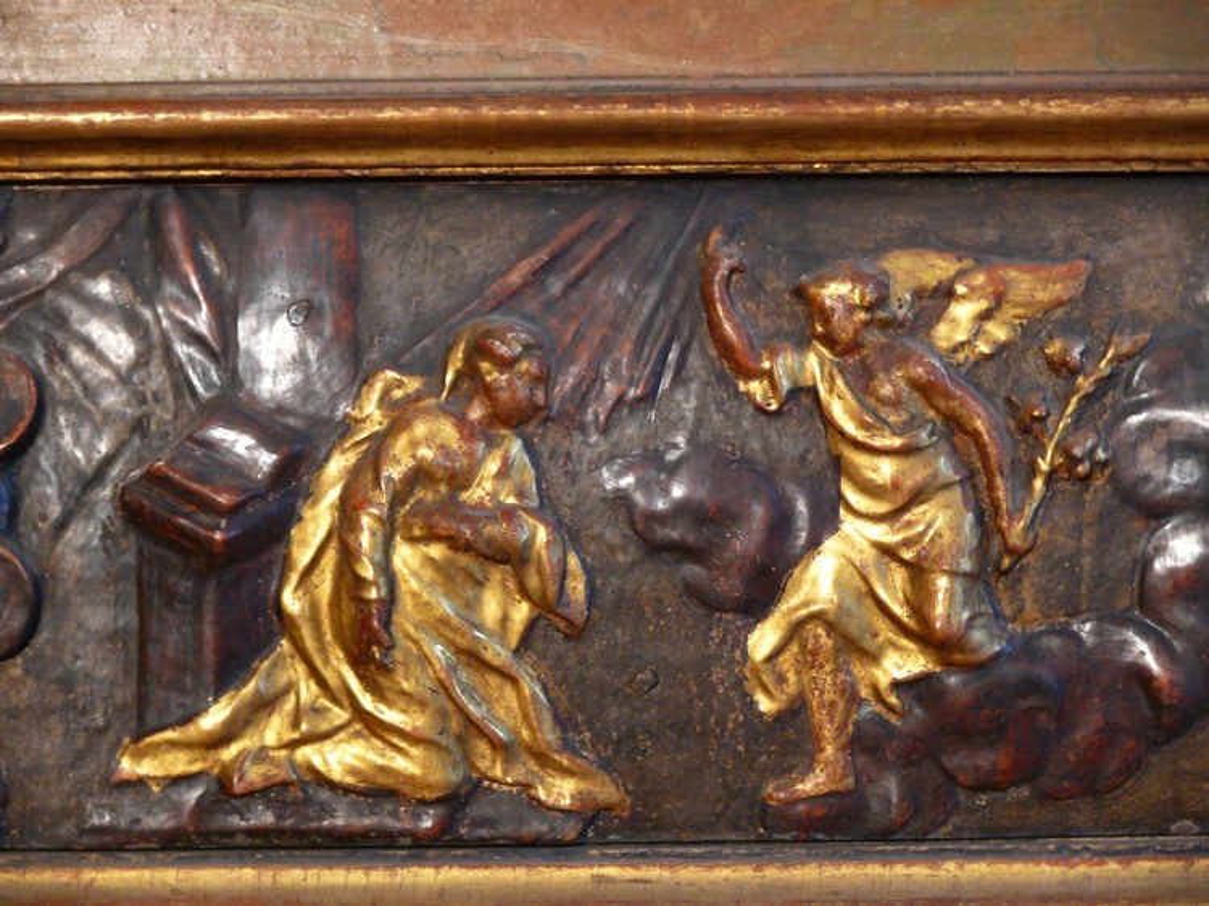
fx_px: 5098
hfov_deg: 13.5
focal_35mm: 146
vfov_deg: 10.2
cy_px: 453
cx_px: 604
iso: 200
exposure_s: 1/5
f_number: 3.6
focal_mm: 30.8
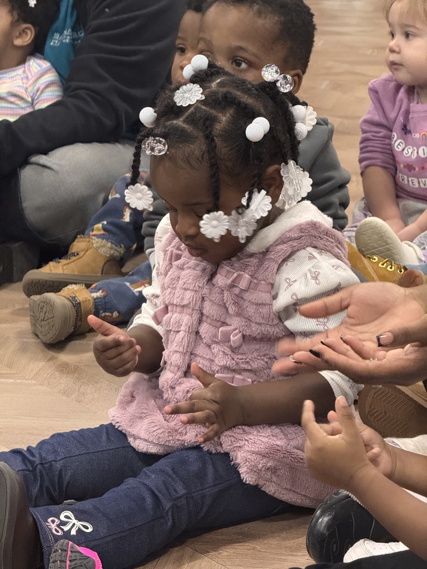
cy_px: 284
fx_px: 1974
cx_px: 214
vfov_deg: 16.4
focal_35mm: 120
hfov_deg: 12.3
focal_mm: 15.66
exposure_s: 1/60
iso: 500
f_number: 2.8
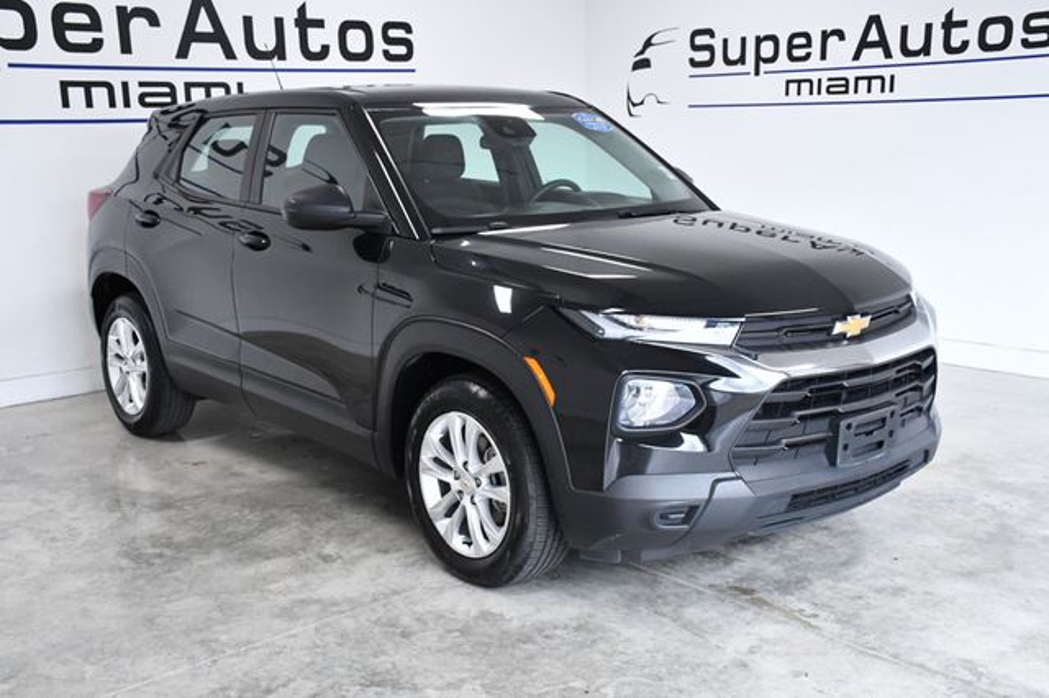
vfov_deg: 33.4
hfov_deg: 48.5
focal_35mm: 40
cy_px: 349
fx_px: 1165
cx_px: 524
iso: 2500
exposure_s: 1/320
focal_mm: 27
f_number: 9
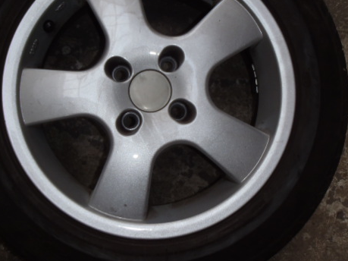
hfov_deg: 36.1
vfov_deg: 27.5
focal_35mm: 53
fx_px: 533
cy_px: 107
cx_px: 149
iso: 100
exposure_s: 1/40
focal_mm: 6.83
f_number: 4.6
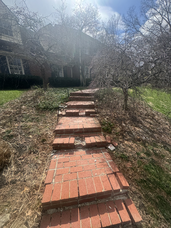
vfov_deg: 102.1
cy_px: 114
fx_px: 92
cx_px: 86
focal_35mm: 14
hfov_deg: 85.7
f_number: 2.2
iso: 50
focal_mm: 2.22
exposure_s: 1/1048
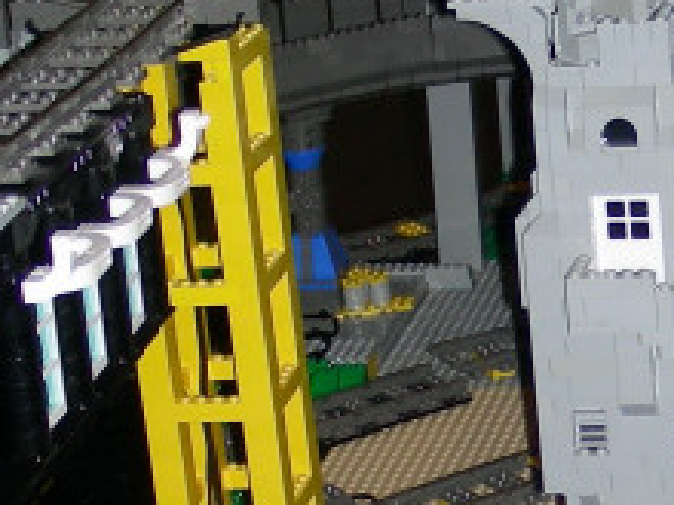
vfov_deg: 10.7
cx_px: 662
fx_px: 2687
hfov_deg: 14.1
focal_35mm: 138
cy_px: 364
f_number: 3.5
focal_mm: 6.3
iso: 50
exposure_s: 1/60.1
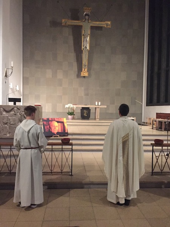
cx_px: 85
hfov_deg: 48.2
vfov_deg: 61.7
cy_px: 114
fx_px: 190
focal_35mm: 29
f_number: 2.2
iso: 400
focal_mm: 4.15
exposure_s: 1/17
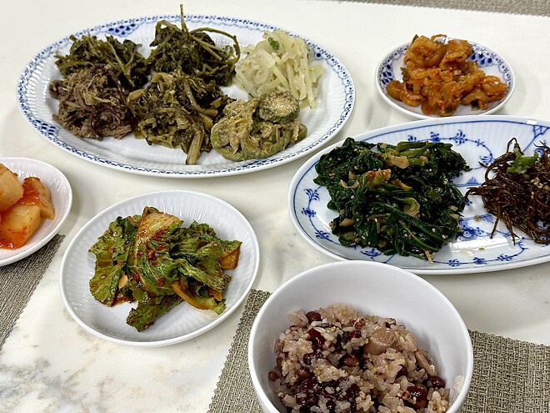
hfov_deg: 39.7
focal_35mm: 48
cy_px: 206
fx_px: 763
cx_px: 275
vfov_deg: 30.3
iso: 125
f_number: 1.78
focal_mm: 6.76
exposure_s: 1/60
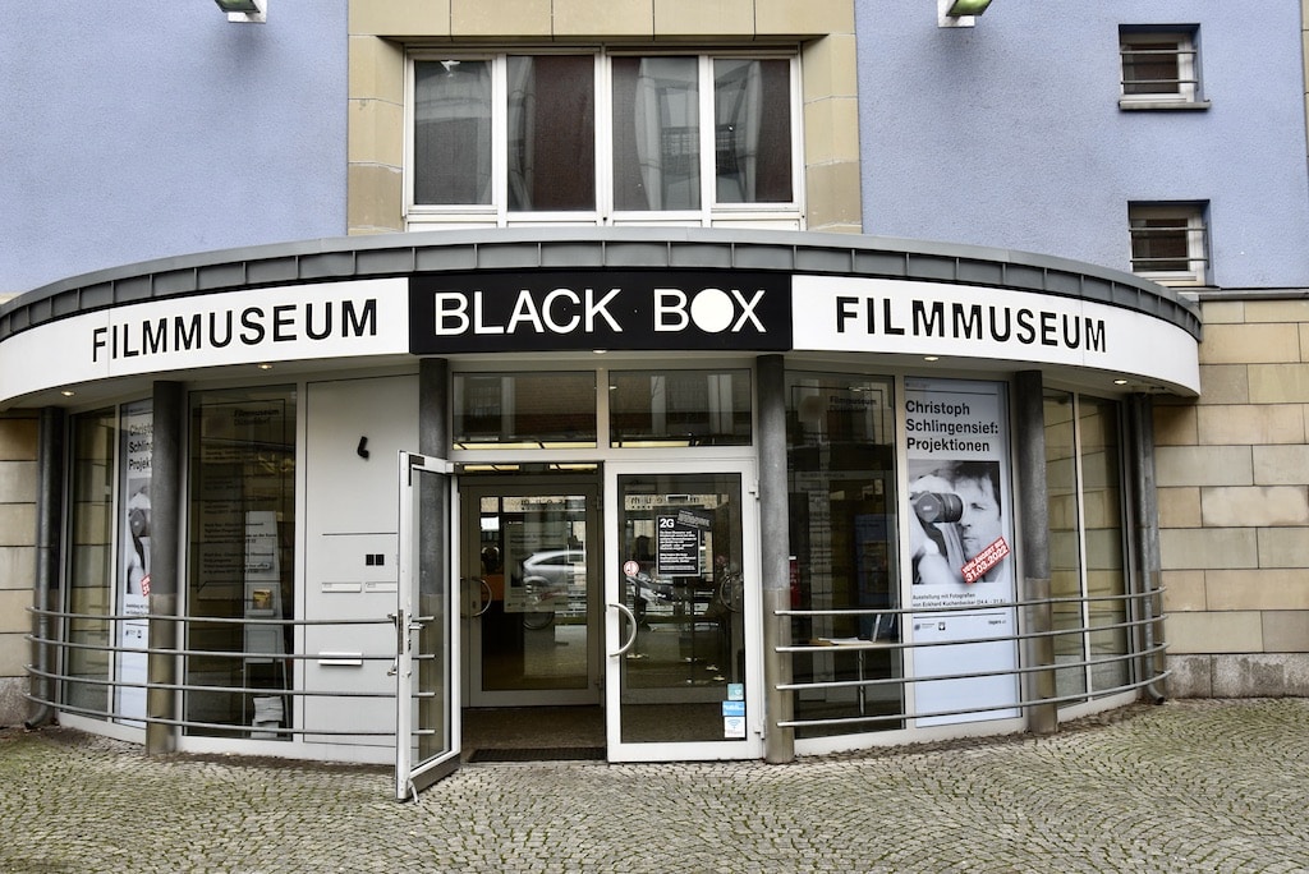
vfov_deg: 41.2
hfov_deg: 58.7
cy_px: 437
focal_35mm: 32
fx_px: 1164
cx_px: 654
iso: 400
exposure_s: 1/125
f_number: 5.6
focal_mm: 32
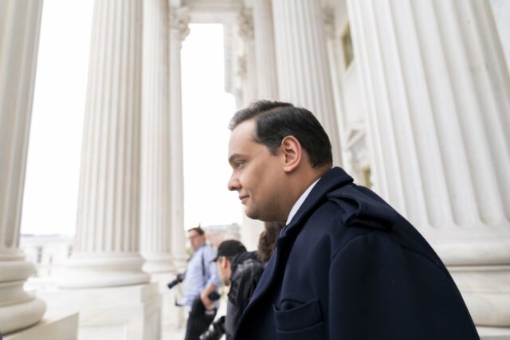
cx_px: 255
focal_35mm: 24
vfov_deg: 53.2
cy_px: 170
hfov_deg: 73.7
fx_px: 340
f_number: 2.8
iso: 320
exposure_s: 1/400
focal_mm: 24
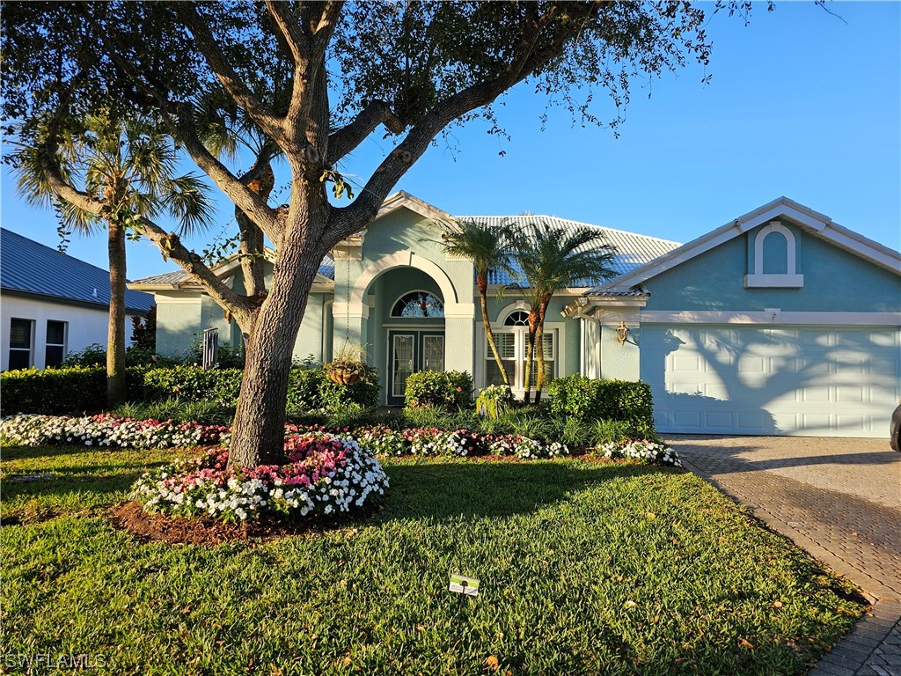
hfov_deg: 73.9
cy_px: 338
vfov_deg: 58.9
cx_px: 450
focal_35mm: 23
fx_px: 599
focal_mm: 6.3
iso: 10
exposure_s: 1/282
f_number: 1.7
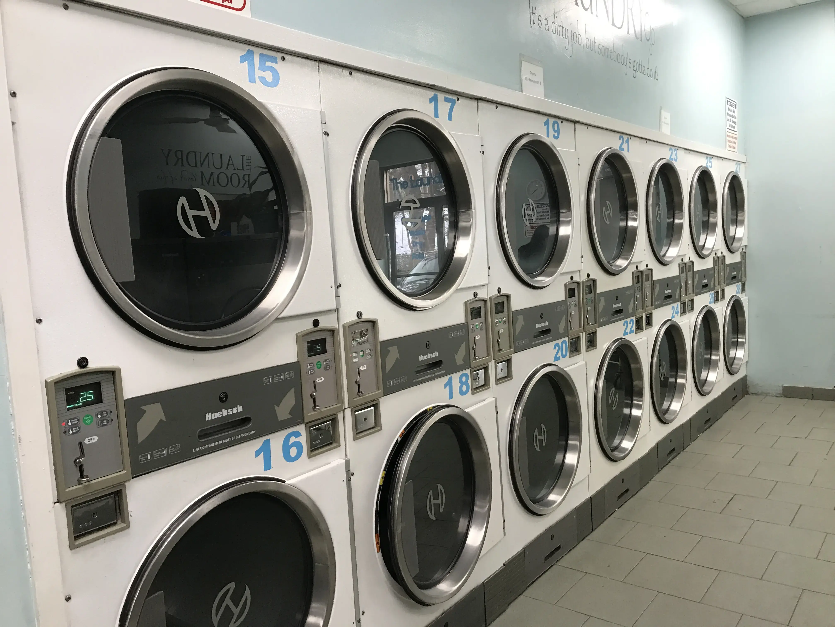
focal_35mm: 28
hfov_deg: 63.4
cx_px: 418
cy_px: 314
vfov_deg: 49.7
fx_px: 675
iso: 40
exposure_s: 1/30
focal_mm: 3.99
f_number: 1.8
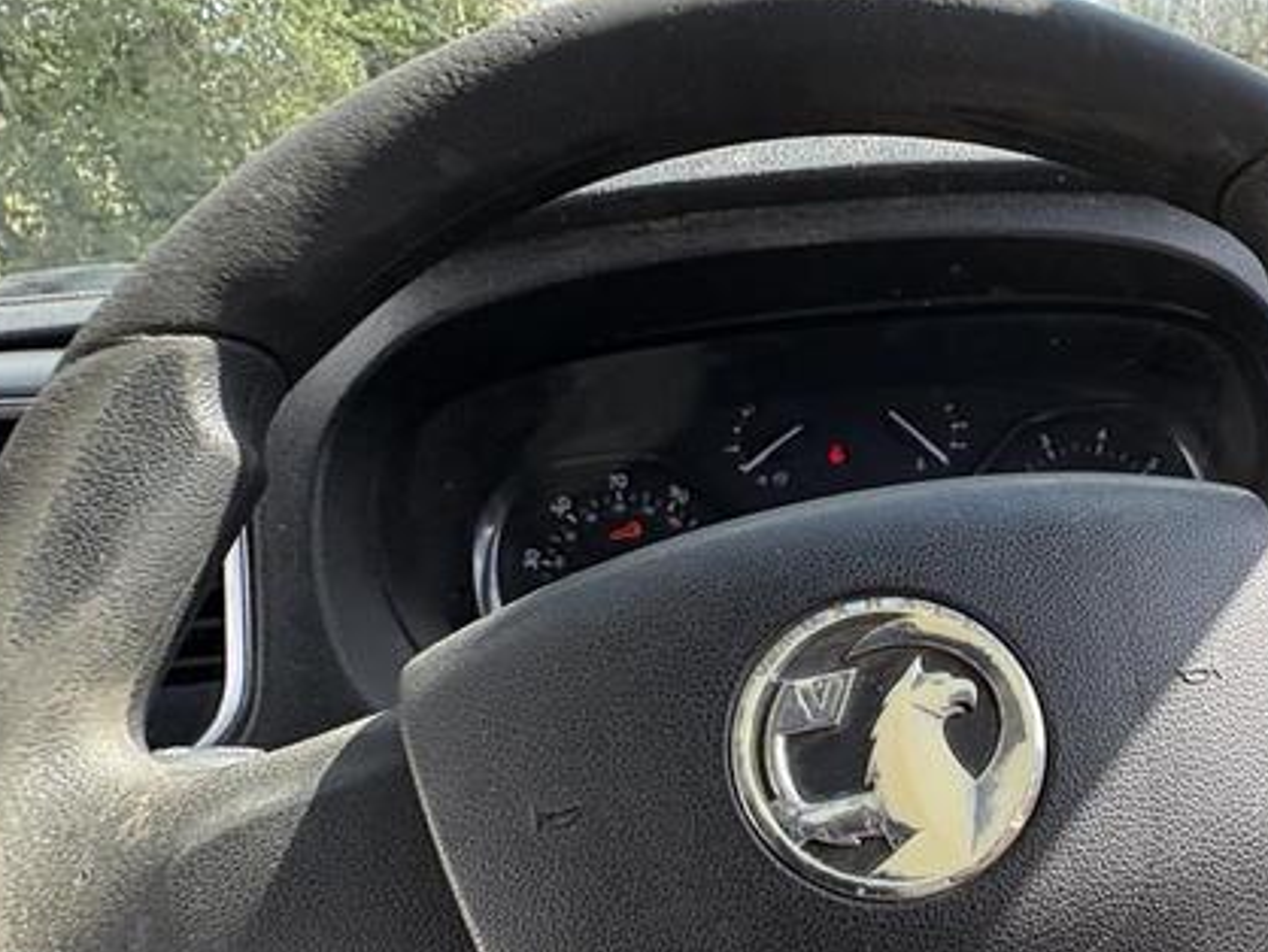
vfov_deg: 44.1
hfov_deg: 55.5
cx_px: 1022
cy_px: 791
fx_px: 1100
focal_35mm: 30
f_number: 2.2
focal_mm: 2.22
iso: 64
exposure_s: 1/243
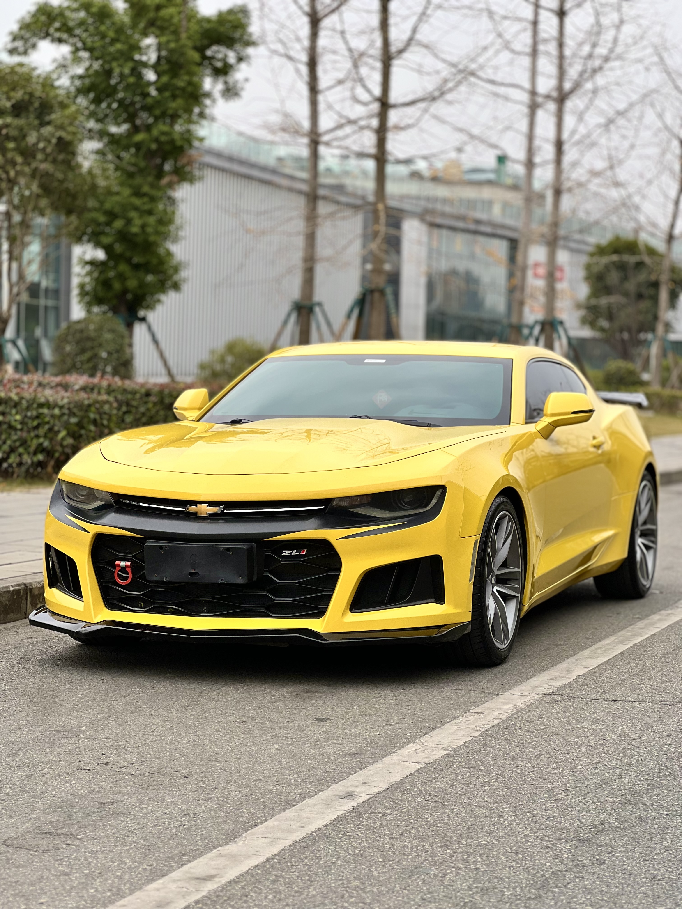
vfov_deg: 25.3
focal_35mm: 77
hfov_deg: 19.1
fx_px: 2023
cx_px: 341
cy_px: 454
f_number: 2.8
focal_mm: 9
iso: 25
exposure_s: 1/121
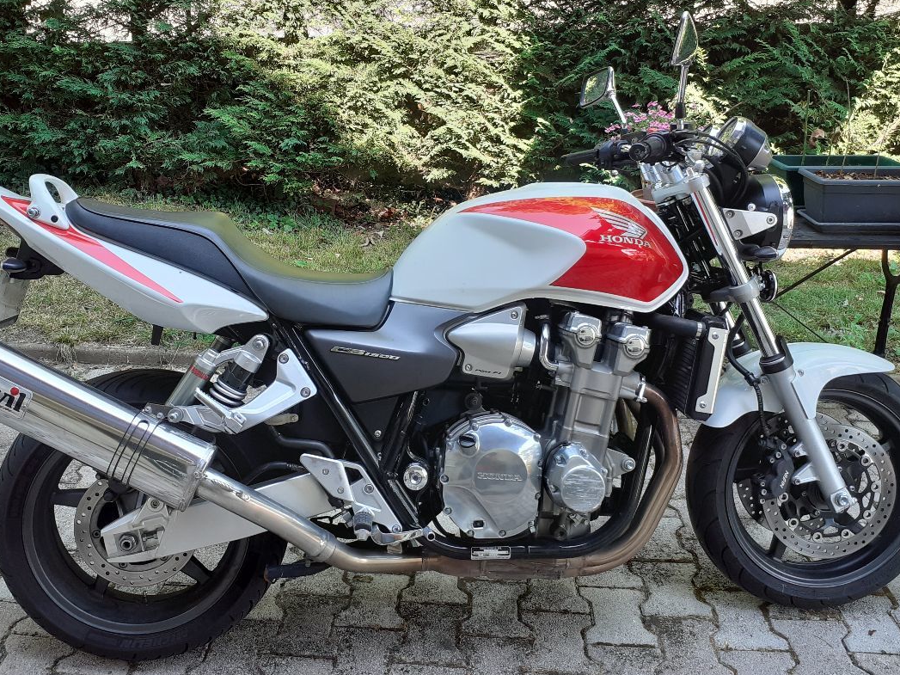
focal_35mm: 33
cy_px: 294
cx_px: 421
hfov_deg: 55.3
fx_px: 858
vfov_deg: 42.9
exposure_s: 1/112
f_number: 1.9
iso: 40
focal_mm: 3.6
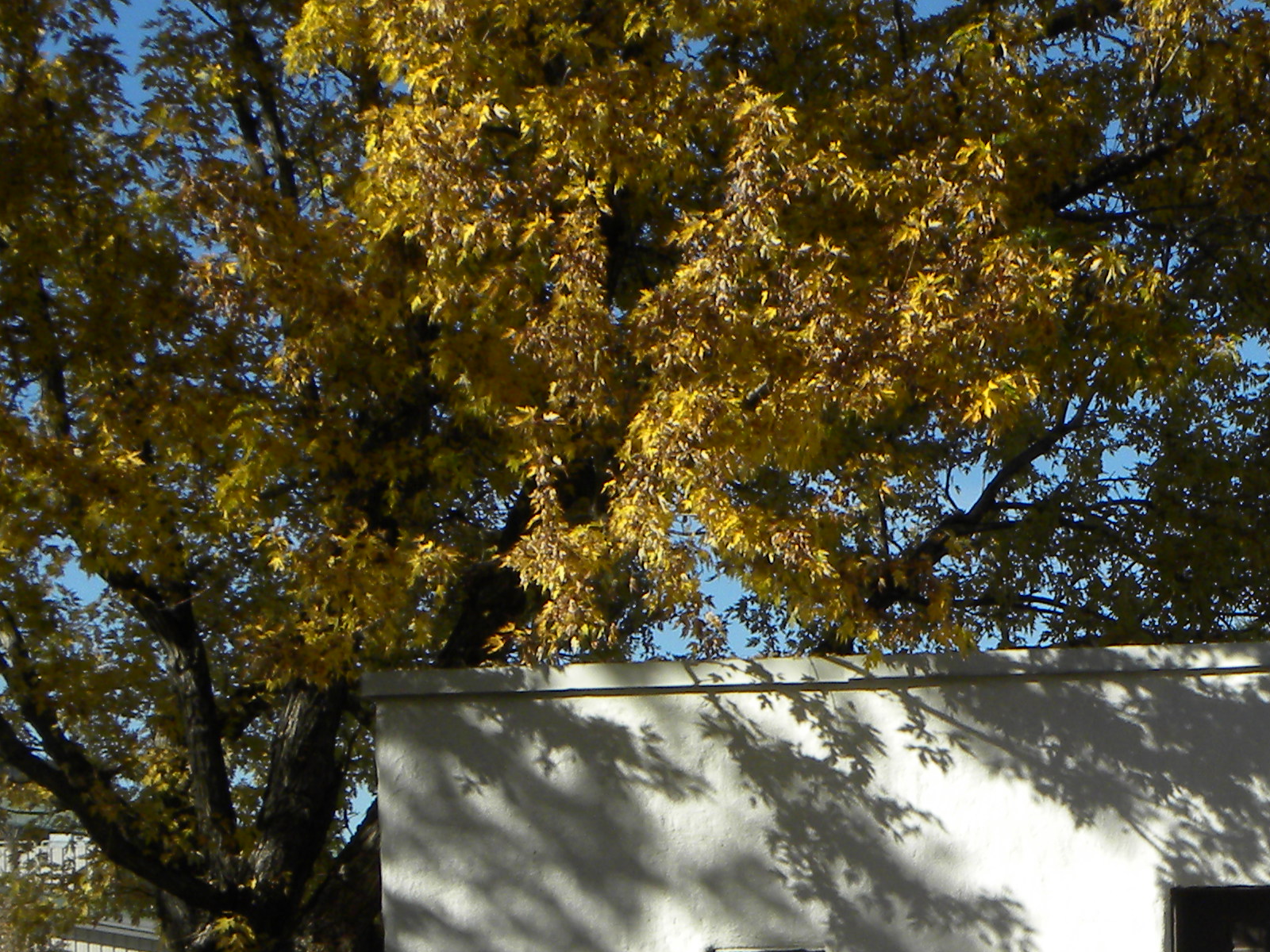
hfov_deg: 16.8
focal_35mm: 115
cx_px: 1218
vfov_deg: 12.6
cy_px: 1090
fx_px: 4219
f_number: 5
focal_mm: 8.2
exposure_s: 1/383
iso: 64
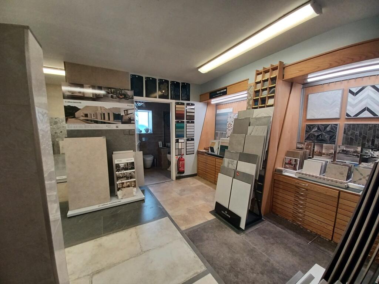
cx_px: 190
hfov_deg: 106.2
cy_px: 142
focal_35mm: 13
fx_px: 142
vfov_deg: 89.9
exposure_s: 1/100
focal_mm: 1.42
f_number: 2.2
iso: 100
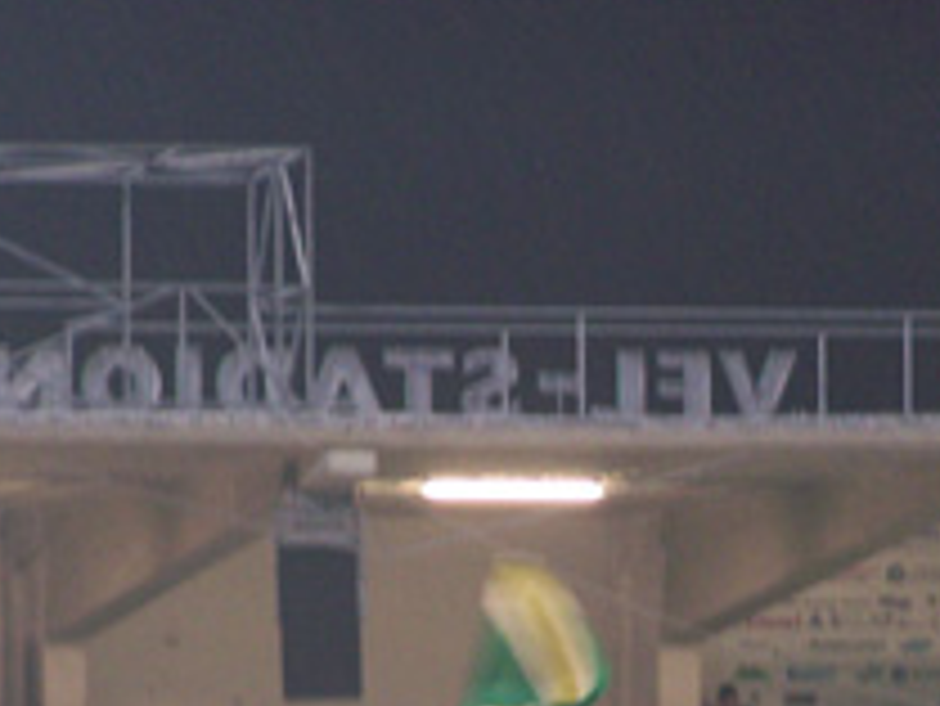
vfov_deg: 3.3
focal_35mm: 446
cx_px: 630
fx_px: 12118
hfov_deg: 4.4
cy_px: 866
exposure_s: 1/15
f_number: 3.2
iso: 160
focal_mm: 28
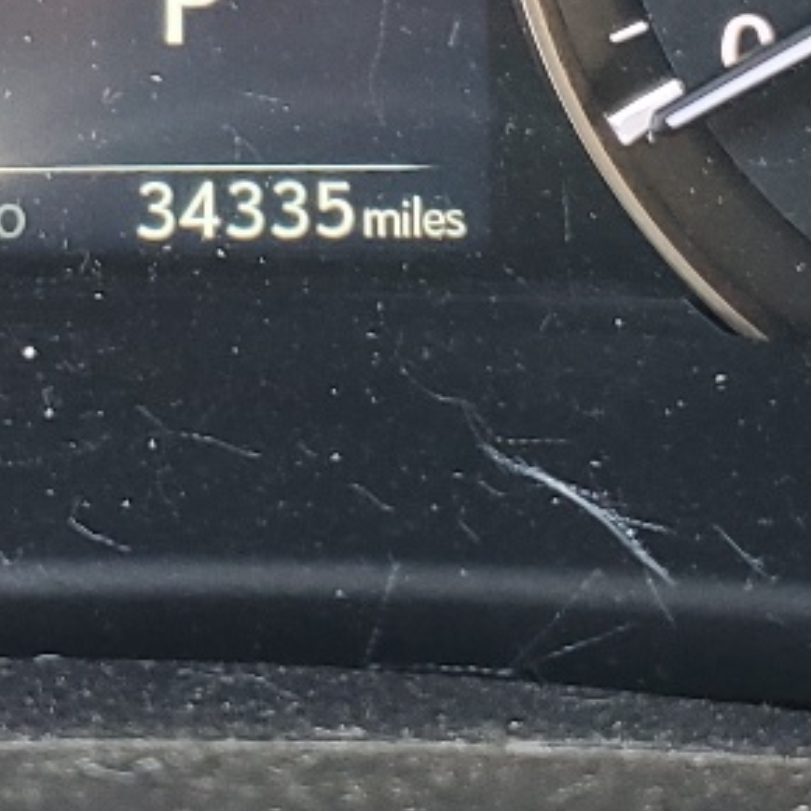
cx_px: 252
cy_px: -218
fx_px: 3366
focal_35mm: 127
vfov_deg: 13.3
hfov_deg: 13.7
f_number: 1.5
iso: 75
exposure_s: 1/60.2
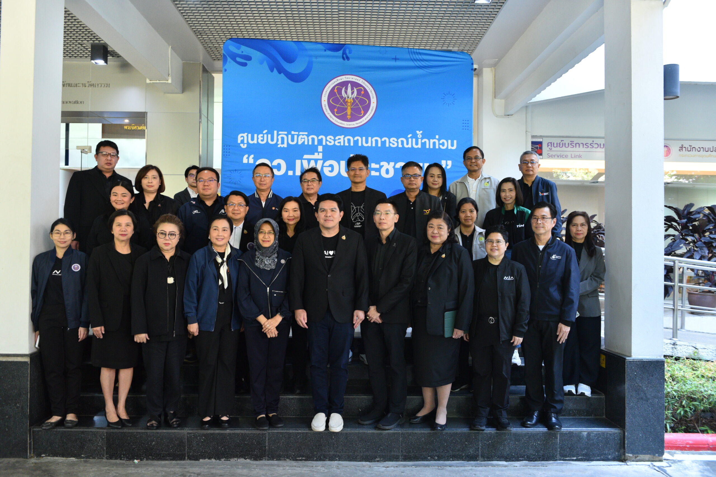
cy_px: 238
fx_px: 577
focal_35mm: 29
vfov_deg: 45.0
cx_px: 358
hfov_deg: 63.7
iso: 1600
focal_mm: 29
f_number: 4.5
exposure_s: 1/125
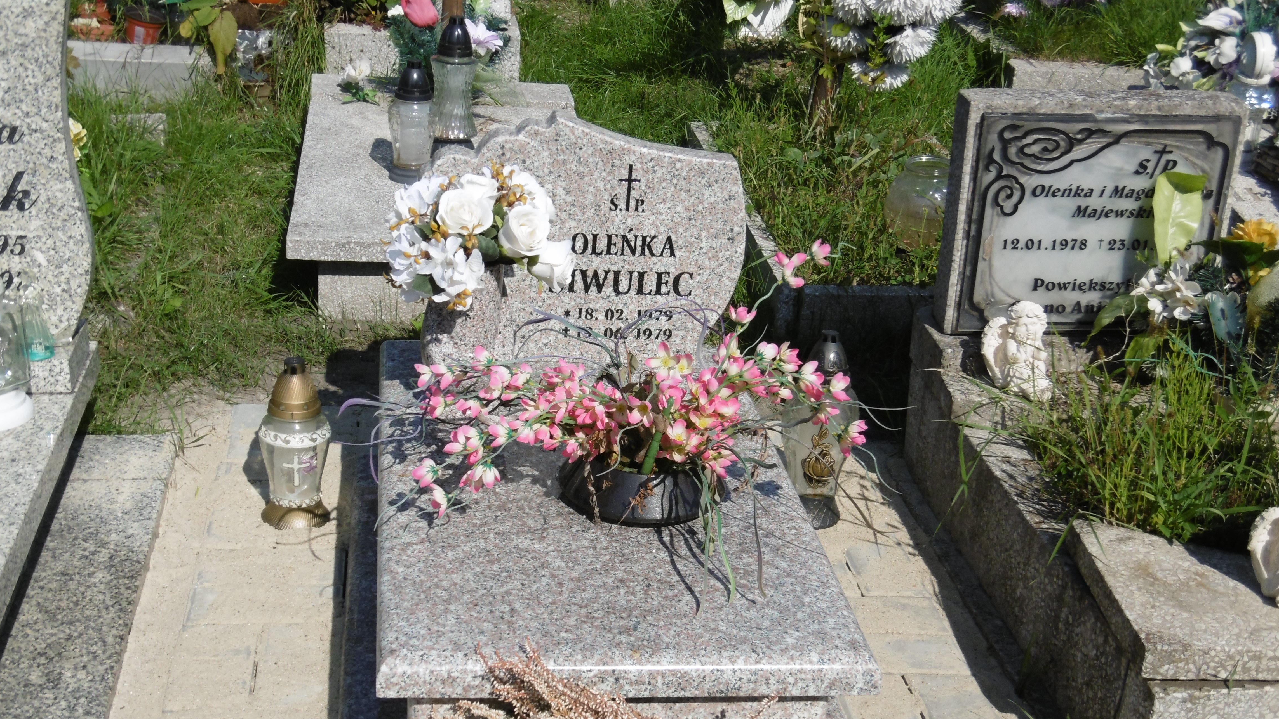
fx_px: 1899
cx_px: 638
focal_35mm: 56
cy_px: 458
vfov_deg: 21.4
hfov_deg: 37.2
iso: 100
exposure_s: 1/250
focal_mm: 9.2
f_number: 10.1
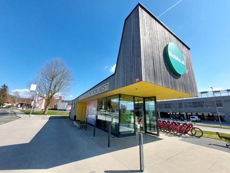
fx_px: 86
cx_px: 115
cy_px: 86
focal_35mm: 13
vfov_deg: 90.0
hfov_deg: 106.2
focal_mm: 1.74
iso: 50
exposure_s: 1/1130
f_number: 2.2
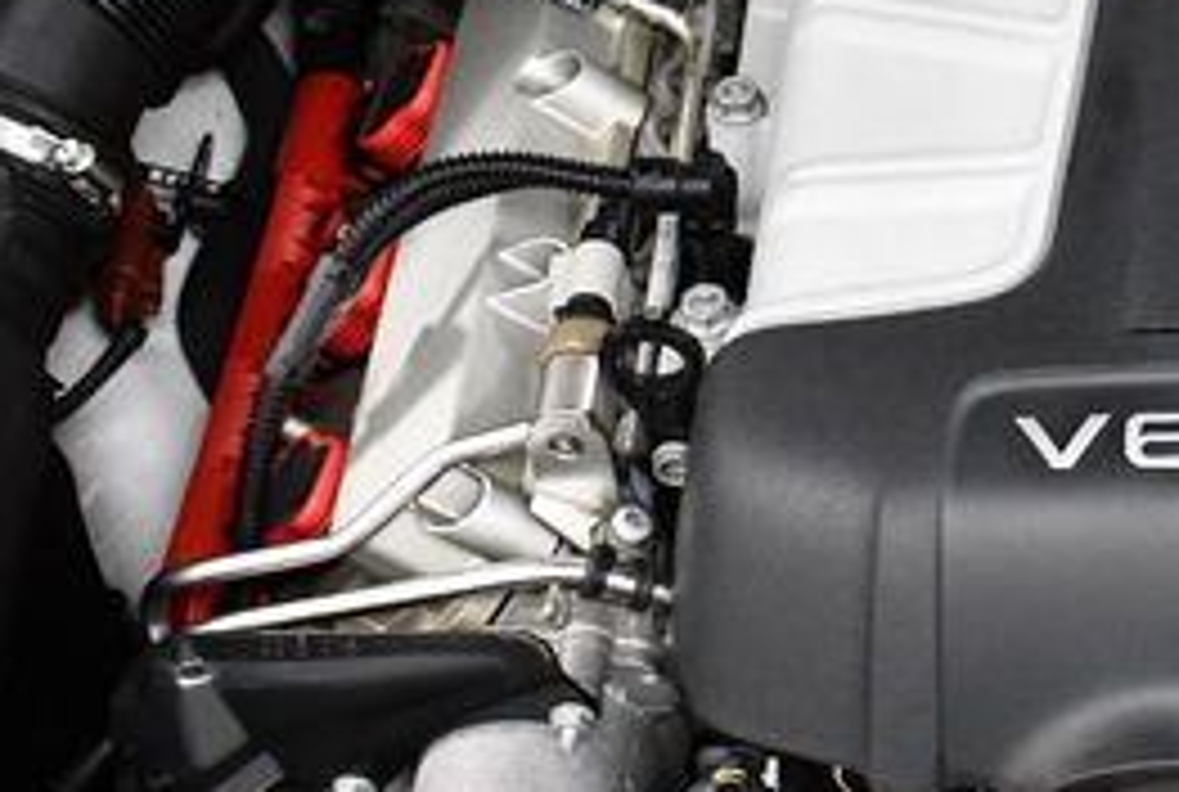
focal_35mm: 88
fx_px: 2889
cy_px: 182
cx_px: 1364
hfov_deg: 21.6
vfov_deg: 15.5
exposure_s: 1/125
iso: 2800
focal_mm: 18
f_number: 3.5
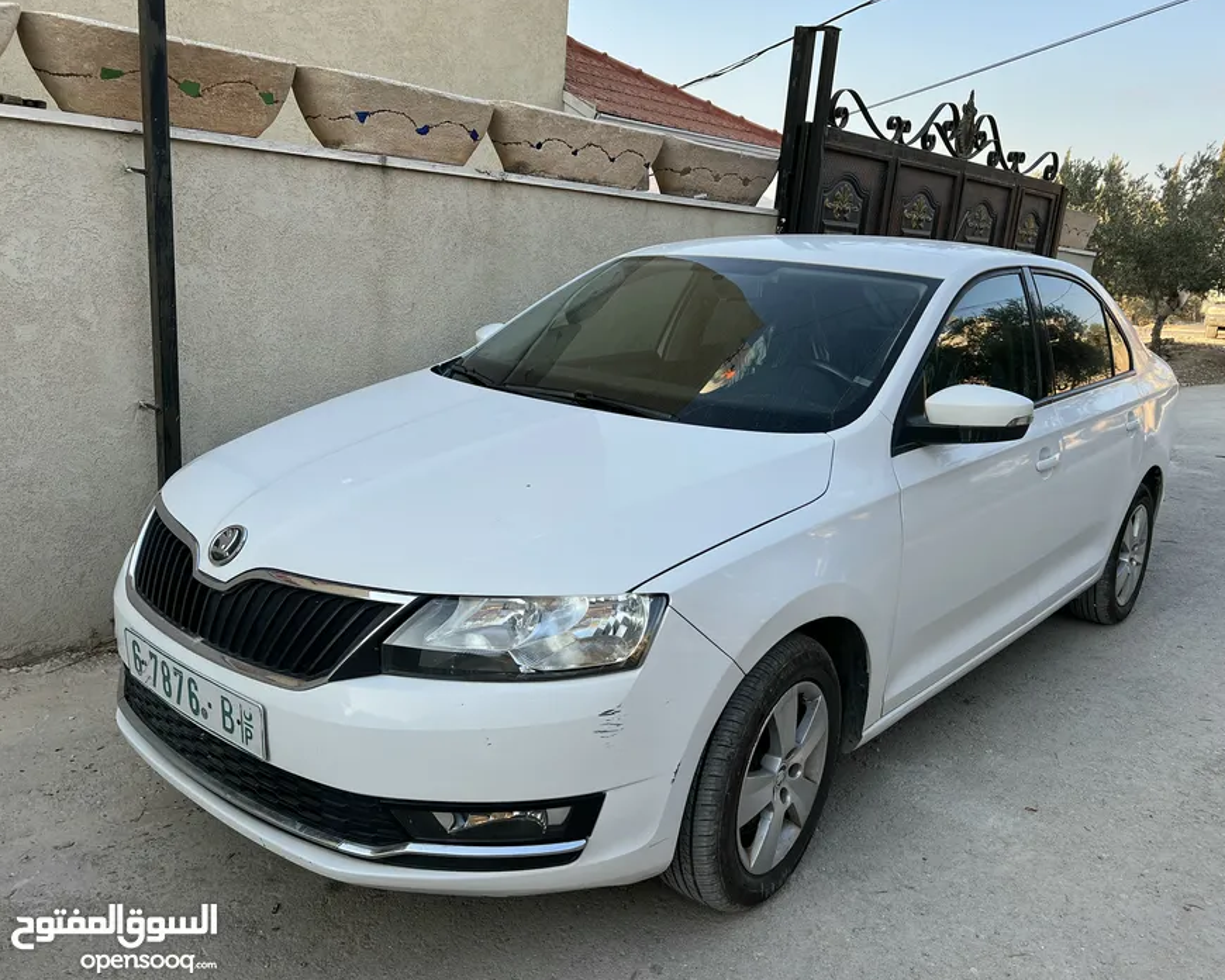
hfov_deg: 62.2
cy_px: 500
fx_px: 1015
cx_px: 653
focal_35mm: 28
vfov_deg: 51.5
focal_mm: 5.7
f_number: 1.5
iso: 50
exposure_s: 1/646
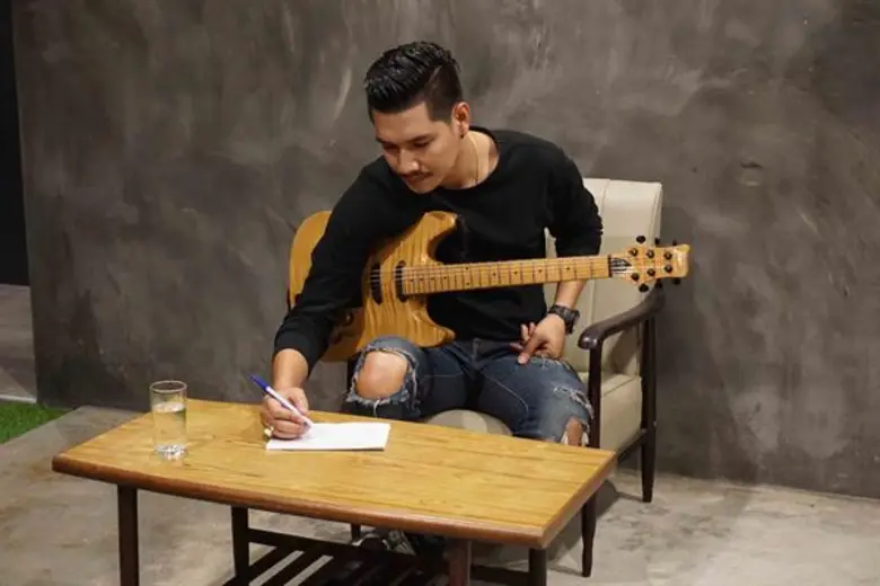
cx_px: 440
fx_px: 1467
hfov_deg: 33.4
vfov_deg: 22.6
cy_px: 293
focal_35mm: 60
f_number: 5.6
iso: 3200
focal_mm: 40
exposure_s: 1/30
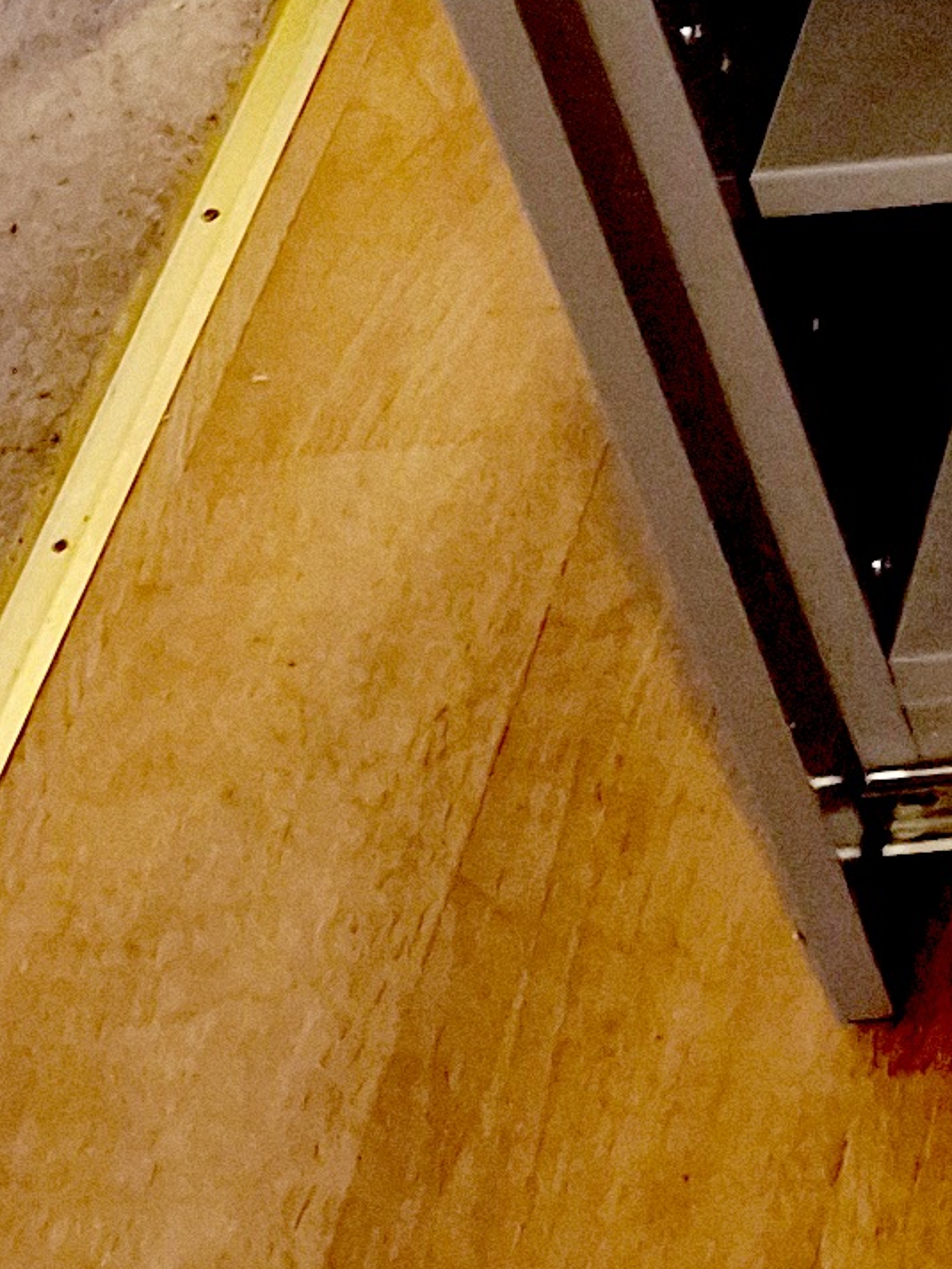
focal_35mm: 129
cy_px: -965
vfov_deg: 13.8
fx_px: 4729
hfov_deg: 9.9
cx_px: 2356
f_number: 1.8
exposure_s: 1/33
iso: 500
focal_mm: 6.4
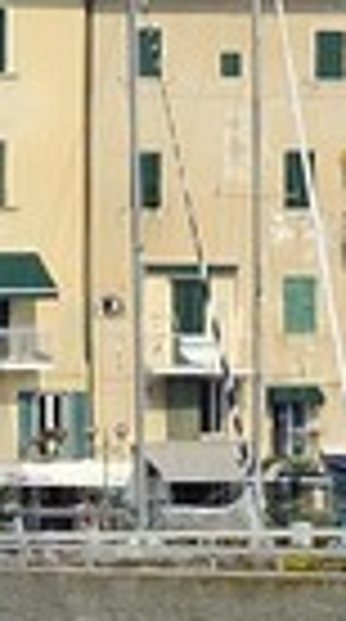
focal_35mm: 1119
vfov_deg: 1.9
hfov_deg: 1.1
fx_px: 18364
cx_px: -998
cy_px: 40
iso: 200
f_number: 13
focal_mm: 92
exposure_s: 1/320
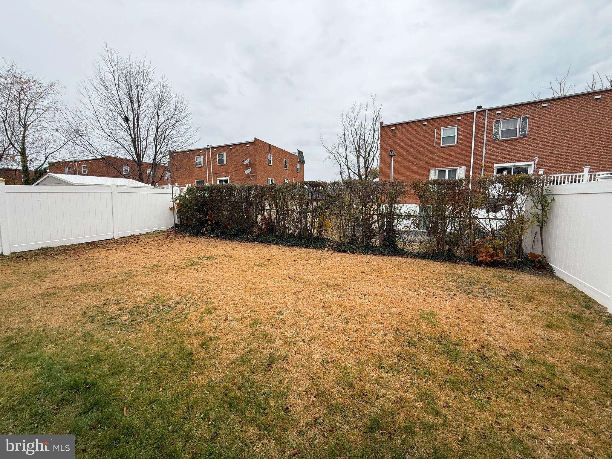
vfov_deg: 85.7
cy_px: 230
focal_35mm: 14
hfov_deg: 102.1
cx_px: 306
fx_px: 248
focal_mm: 2.22
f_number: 2.2
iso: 50
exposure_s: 1/155
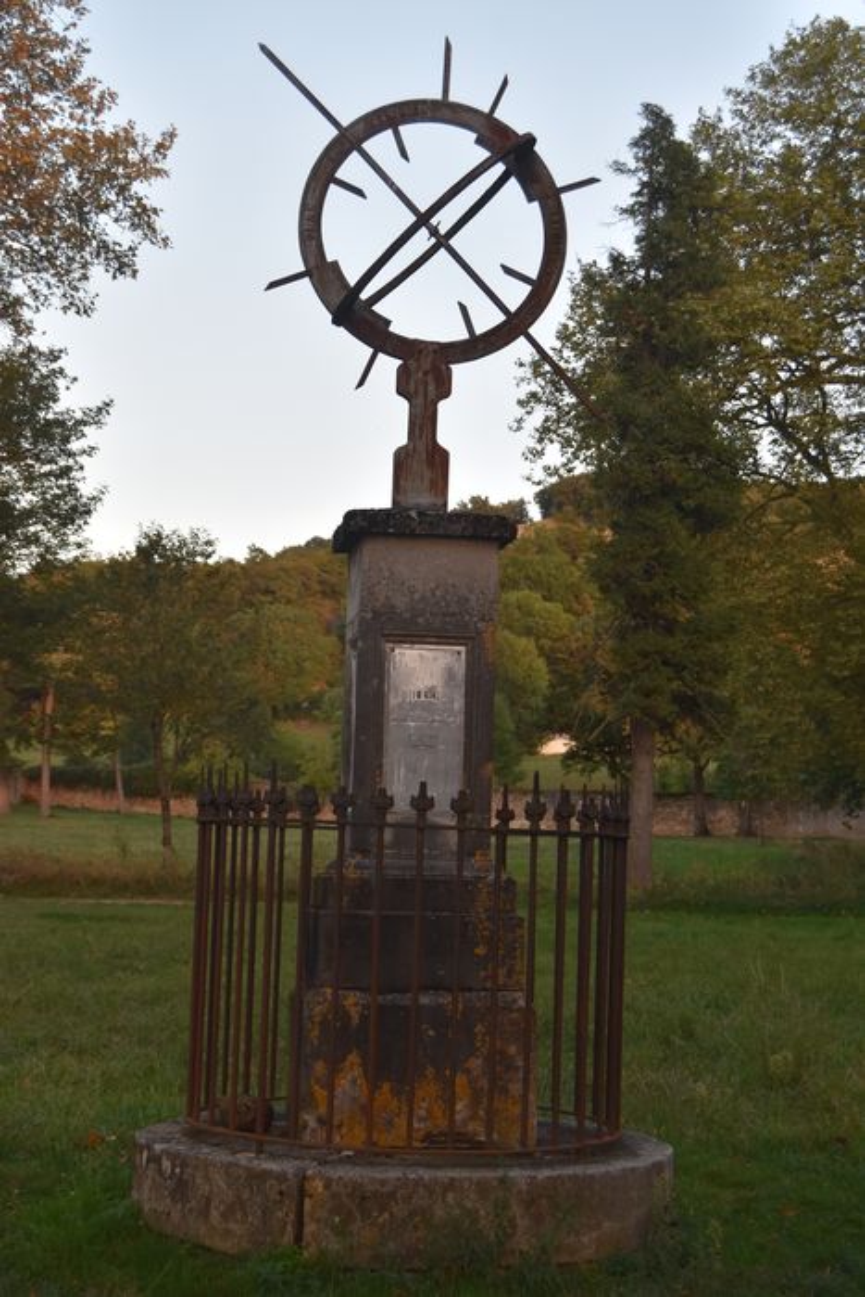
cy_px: 648
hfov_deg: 23.8
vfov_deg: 35.0
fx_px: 2053
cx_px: 432
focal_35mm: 57
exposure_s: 1/125
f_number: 6.3
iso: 400
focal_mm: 38
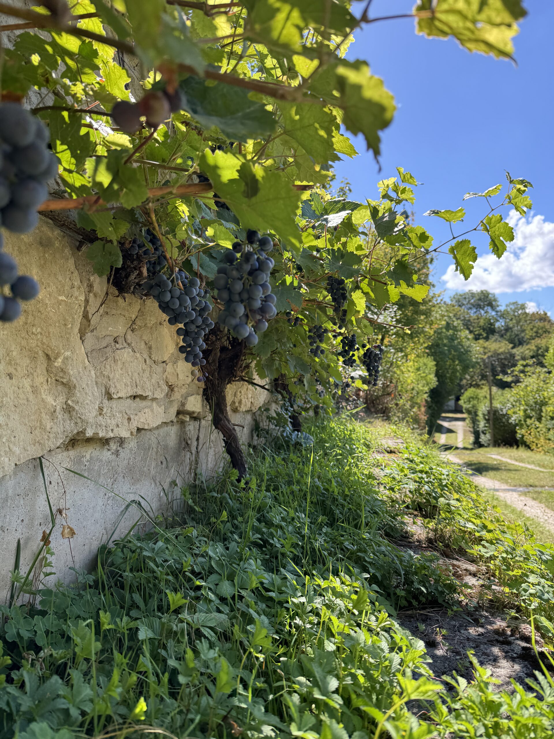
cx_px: 277
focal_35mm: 24
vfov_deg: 71.6
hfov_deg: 56.8
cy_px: 370
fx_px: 512
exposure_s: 1/980
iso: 80
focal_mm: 6.76
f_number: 1.78
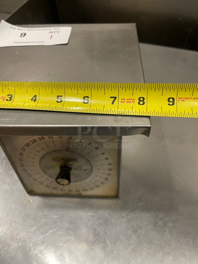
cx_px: 99
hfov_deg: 53.1
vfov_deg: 67.3
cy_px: 132
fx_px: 198
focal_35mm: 26
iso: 160
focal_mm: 5.1
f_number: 1.6
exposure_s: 1/60
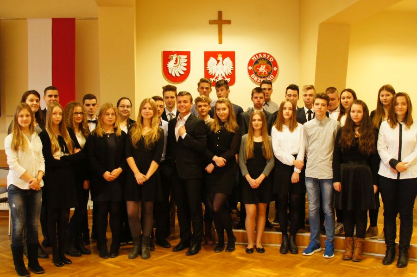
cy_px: 138
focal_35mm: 37
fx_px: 428
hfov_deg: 52.0
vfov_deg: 35.8
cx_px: 208
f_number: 6.3
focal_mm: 18
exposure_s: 1/20
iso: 1600
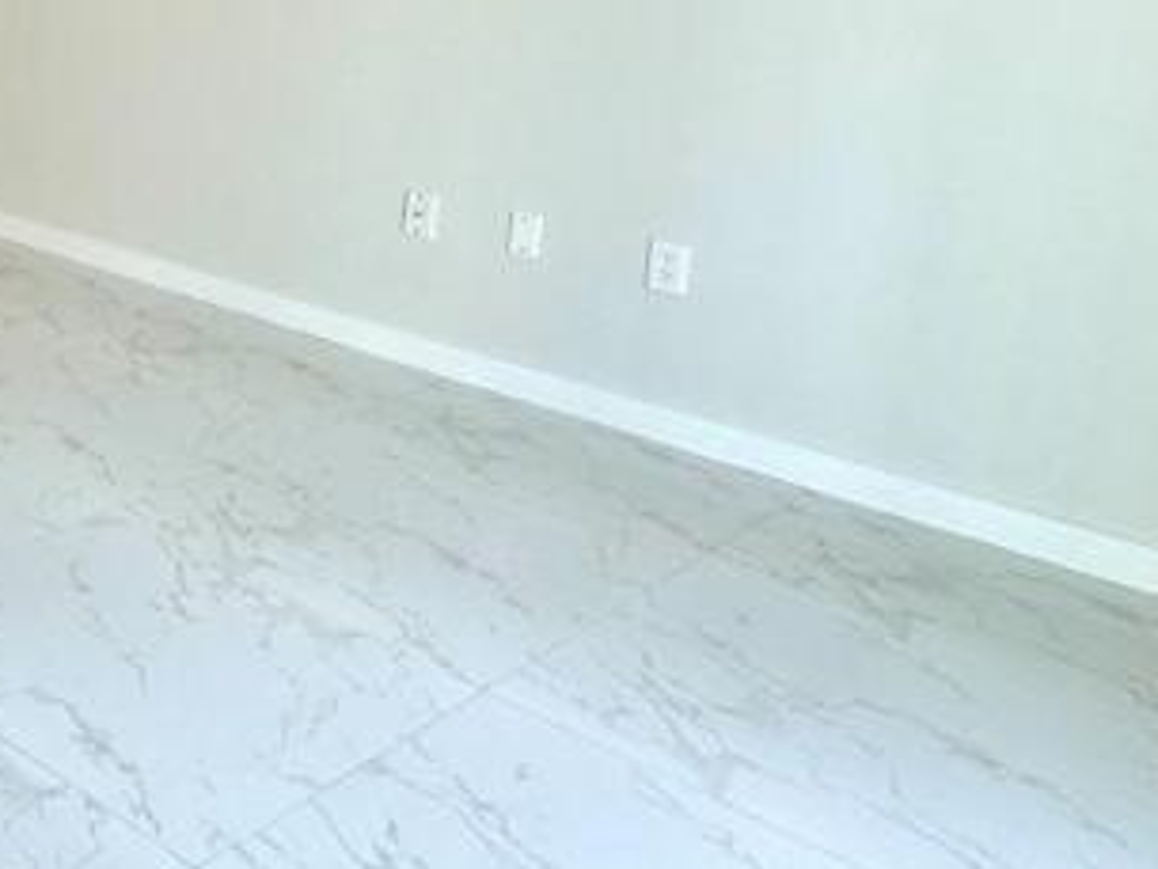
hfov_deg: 31.6
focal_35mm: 44
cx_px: -391
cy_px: 91
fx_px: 1472
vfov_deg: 31.4
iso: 100
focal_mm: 2.22
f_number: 2.2
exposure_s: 1/120
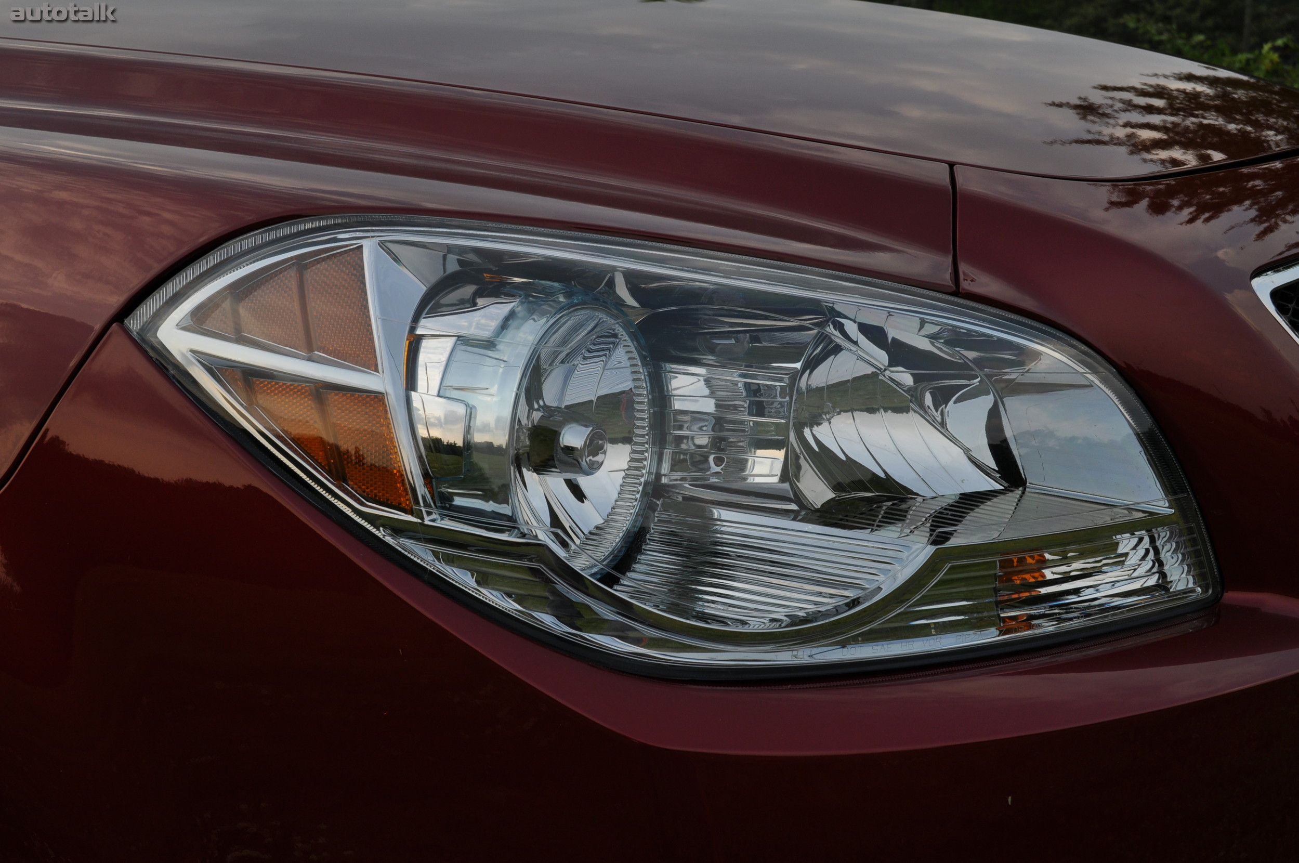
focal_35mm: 42
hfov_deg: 46.4
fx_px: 1514
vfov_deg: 31.8
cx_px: 650
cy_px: 432
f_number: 9
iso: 200
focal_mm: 28
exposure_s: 1/160
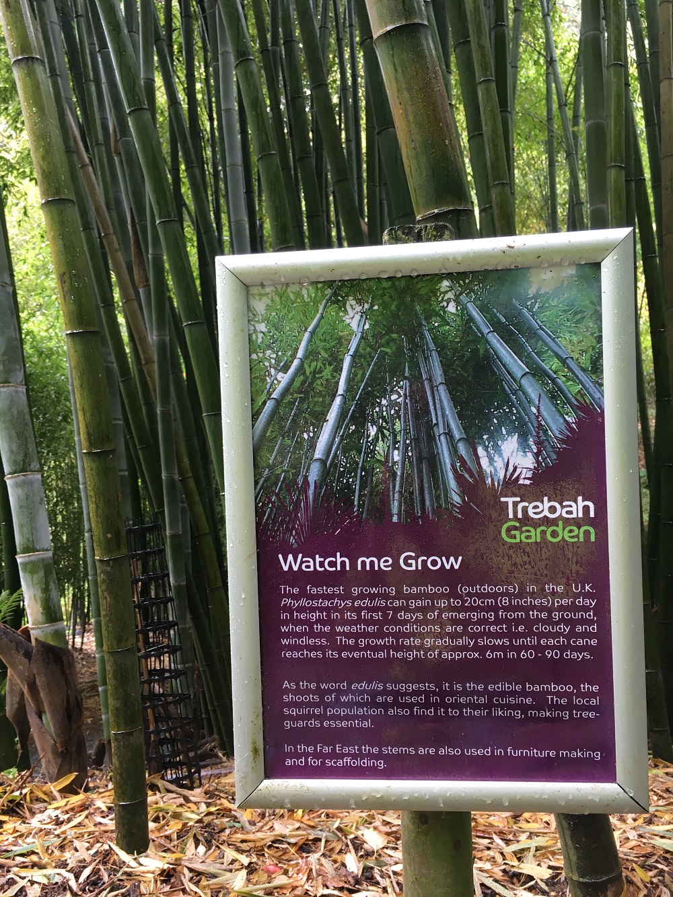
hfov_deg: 48.2
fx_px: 752
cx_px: 336
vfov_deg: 61.7
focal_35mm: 29
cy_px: 448
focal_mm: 4.15
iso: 32
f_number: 2.2
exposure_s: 1/33
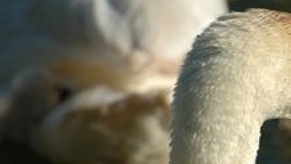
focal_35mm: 890
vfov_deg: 1.4
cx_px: 288
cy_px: 88
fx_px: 6865
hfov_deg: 2.4
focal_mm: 270
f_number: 5.6
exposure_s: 1/1250
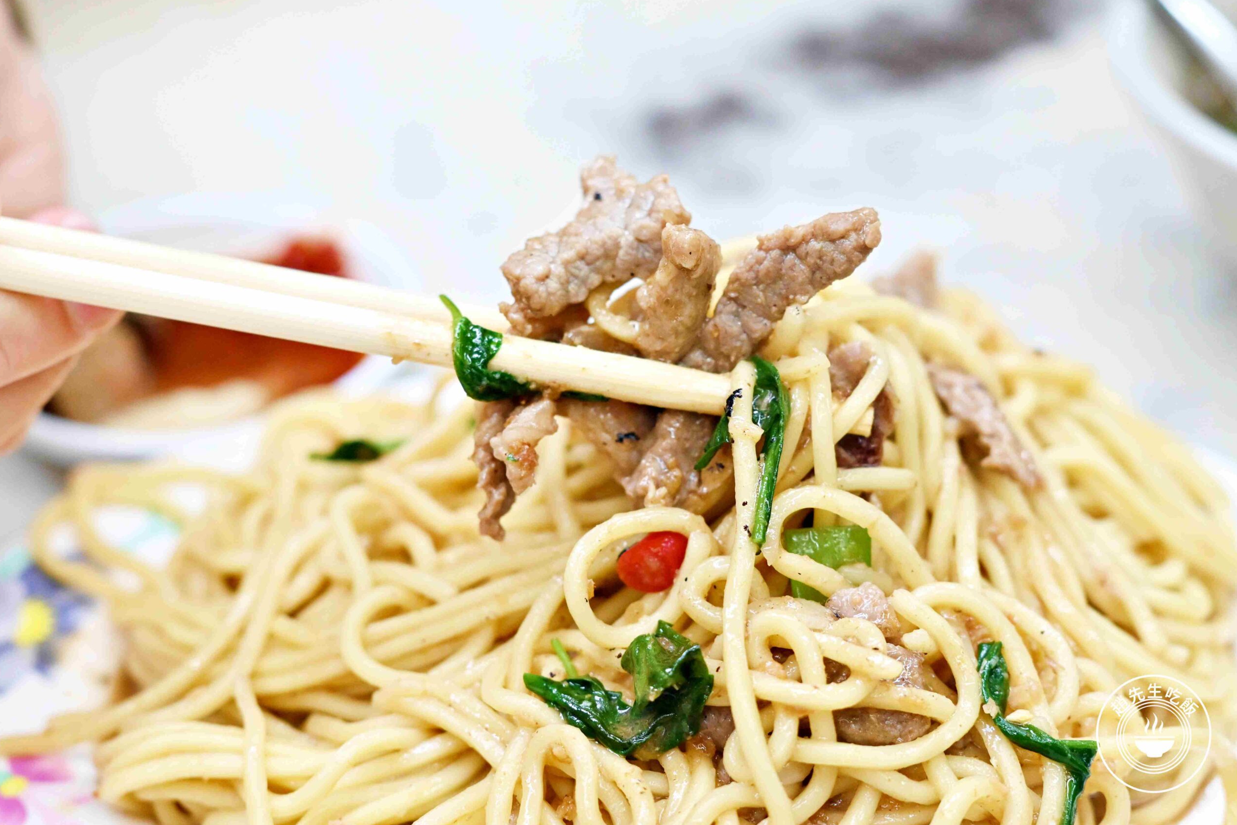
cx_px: 614
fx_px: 2611
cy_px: 412
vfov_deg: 17.9
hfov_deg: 26.7
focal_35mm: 76
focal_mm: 50
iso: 1250
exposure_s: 1/160
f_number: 3.2
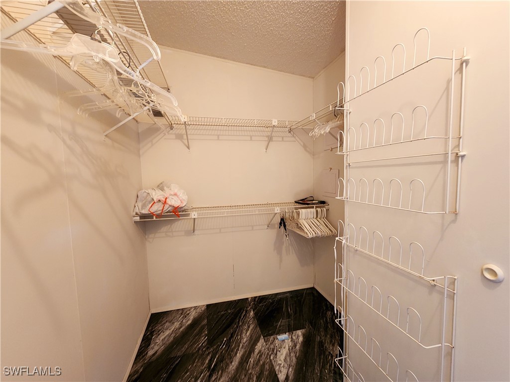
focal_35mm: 13
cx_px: 255
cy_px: 191
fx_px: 192
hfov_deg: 106.2
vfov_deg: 89.9
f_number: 2.2
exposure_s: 1/30
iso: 400
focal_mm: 2.2
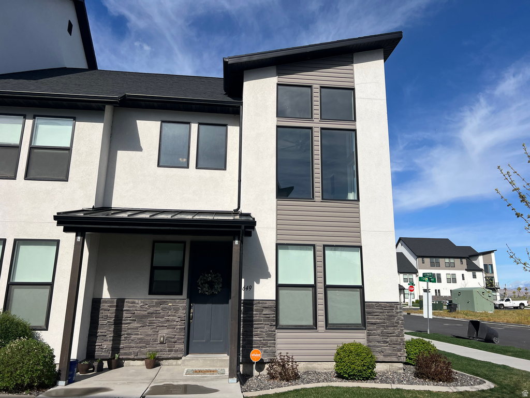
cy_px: 199
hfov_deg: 67.3
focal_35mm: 26
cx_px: 265
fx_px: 398
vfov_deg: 53.1
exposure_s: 1/6993
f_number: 1.5
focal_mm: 5.7
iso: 50
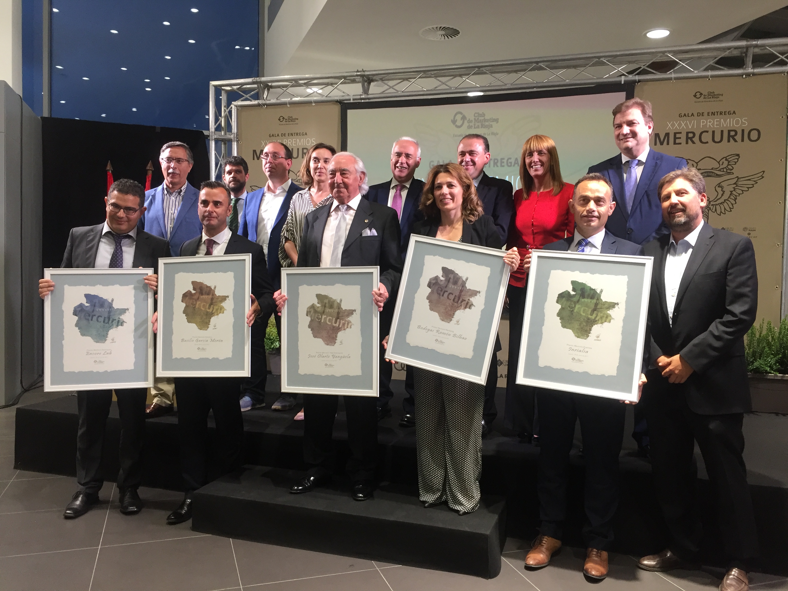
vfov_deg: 48.2
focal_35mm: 29
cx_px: 394
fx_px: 660
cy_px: 296
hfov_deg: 61.7
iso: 64
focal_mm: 4.15
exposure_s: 1/33
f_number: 2.2
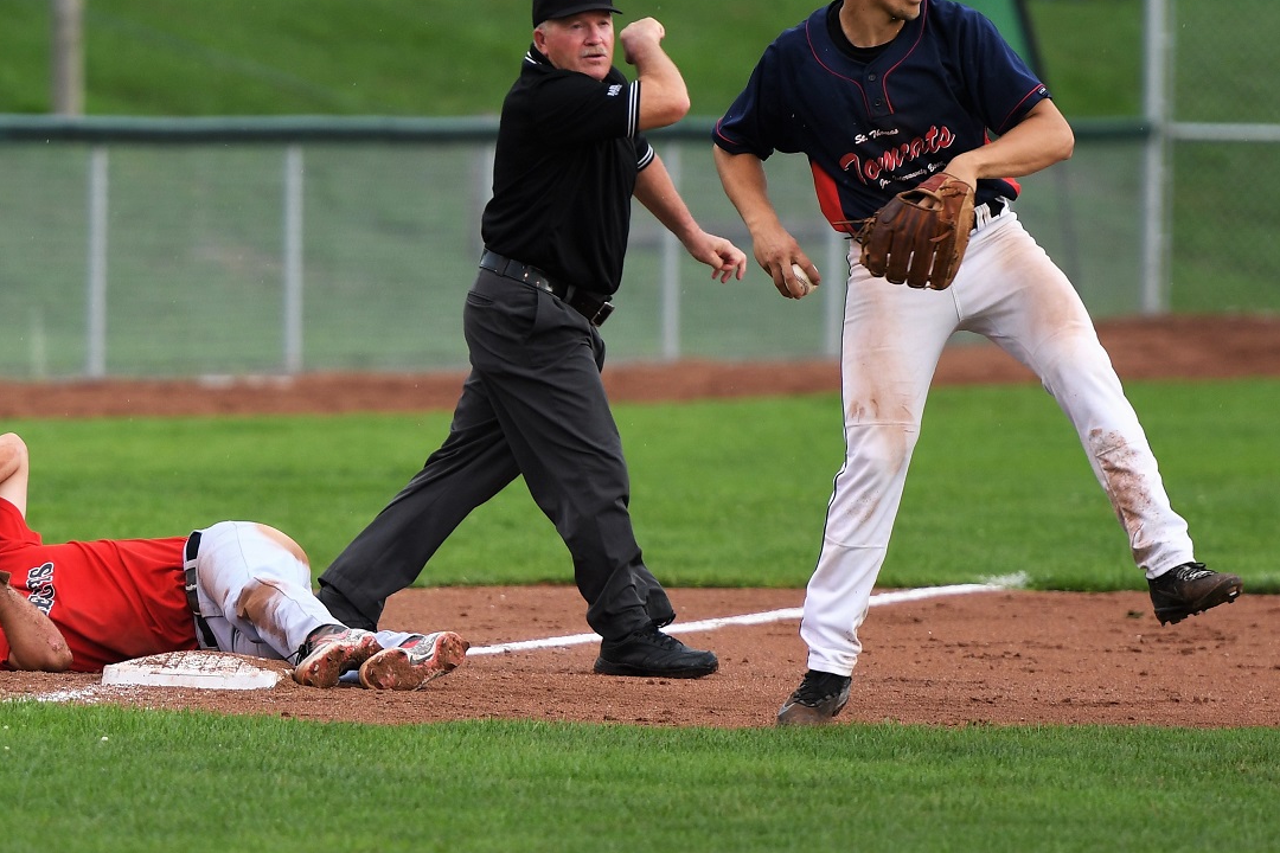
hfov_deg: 6.0
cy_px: 379
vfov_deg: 4.0
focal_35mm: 346
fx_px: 12301
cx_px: 546
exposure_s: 1/1000
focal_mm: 200
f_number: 2.8
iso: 250
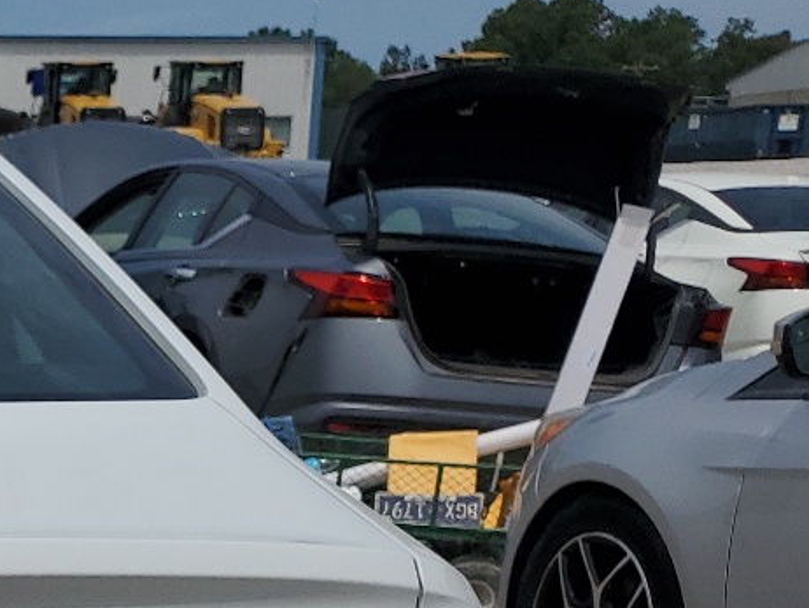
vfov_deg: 15.3
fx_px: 2104
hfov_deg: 18.8
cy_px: 874
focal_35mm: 90
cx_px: -461
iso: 50
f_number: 1.5
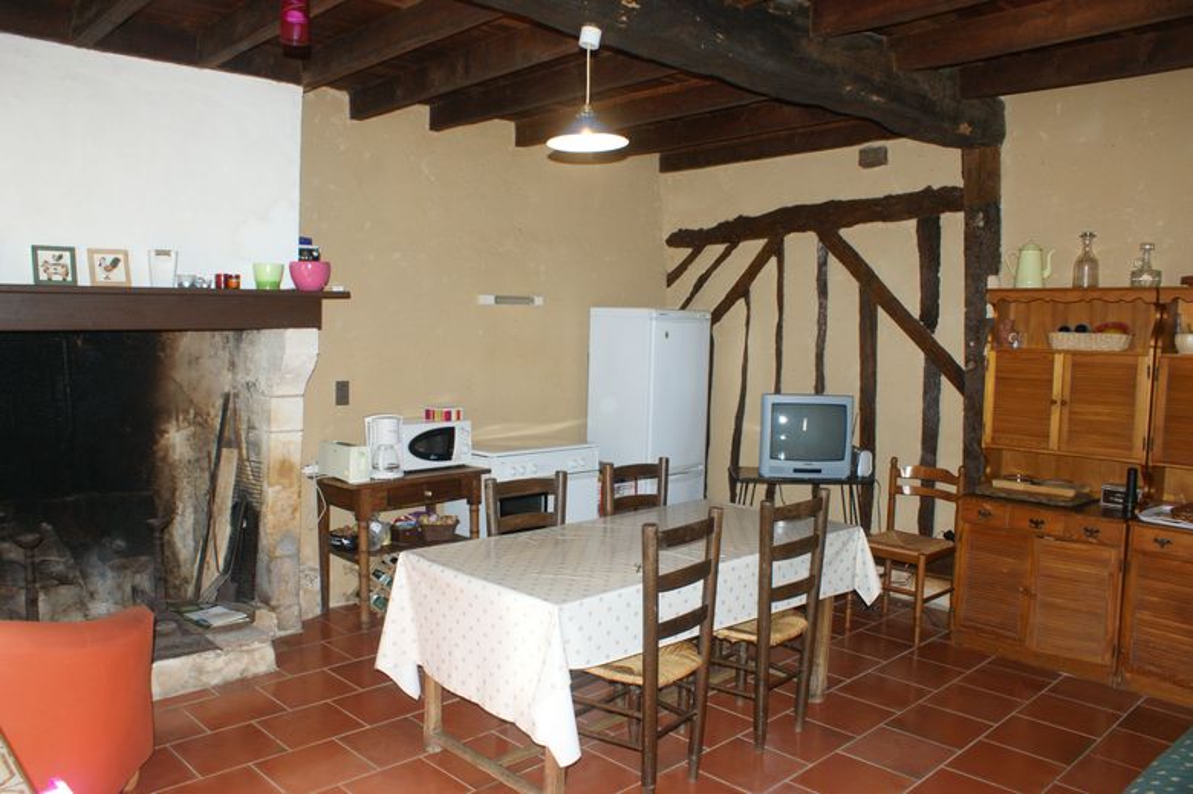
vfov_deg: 47.9
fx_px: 894
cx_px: 596
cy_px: 397
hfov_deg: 67.4
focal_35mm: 27
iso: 400
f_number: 5.6
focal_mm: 18
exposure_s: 1/60
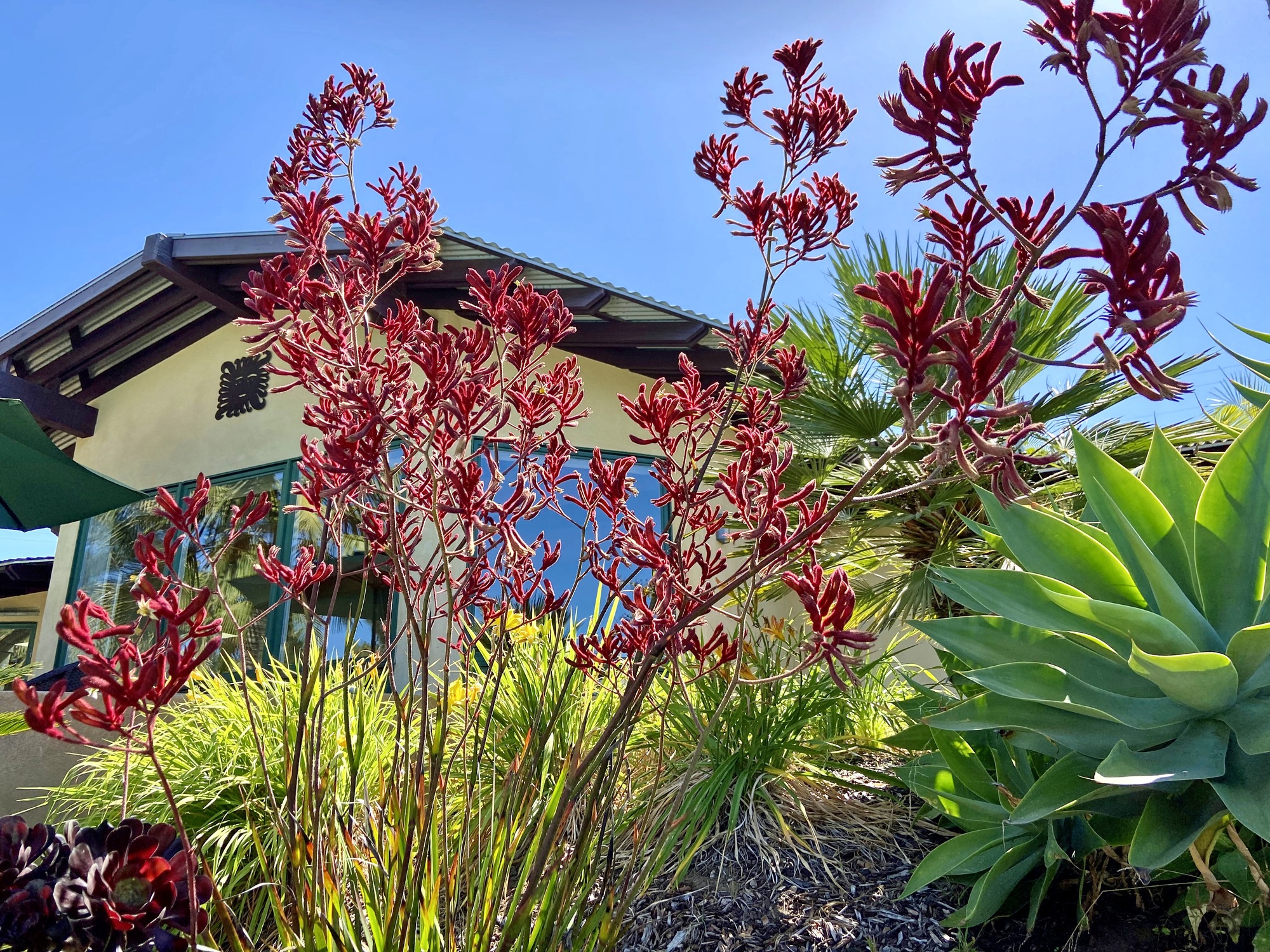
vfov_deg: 53.1
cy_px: 476
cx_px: 635
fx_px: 954
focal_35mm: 26
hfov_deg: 67.3
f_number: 1.8
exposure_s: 1/1135
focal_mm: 4.25
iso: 32
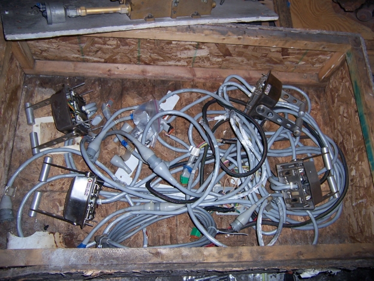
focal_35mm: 33
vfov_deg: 42.9
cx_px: 187
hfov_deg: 55.4
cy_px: 140
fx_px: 357
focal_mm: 5.5
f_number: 2.8
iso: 80
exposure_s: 1/60
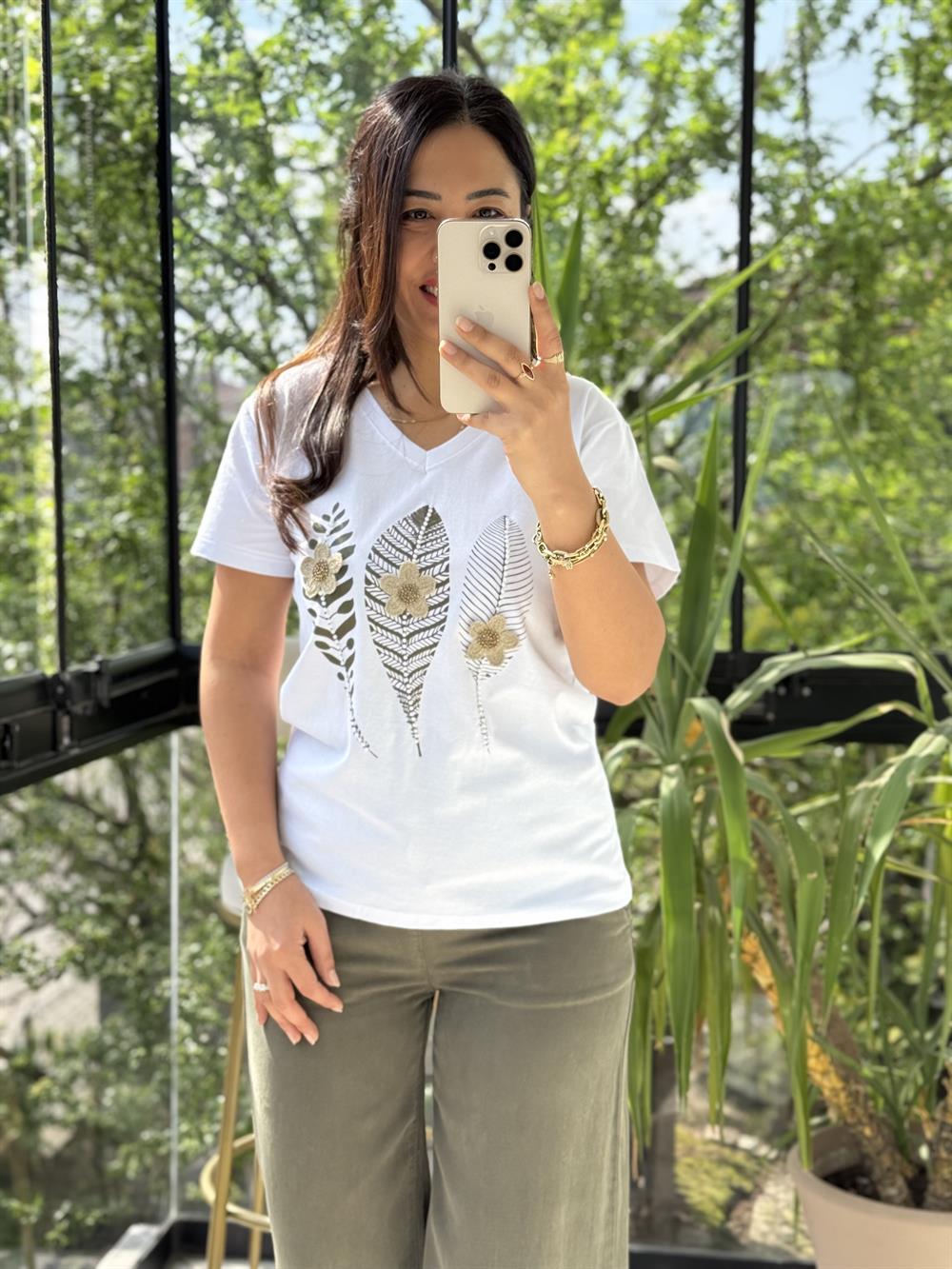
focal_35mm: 48
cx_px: 476
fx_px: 1760
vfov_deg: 39.7
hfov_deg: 30.3
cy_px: 634
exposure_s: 1/846
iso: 80
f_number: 1.78
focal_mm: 6.76
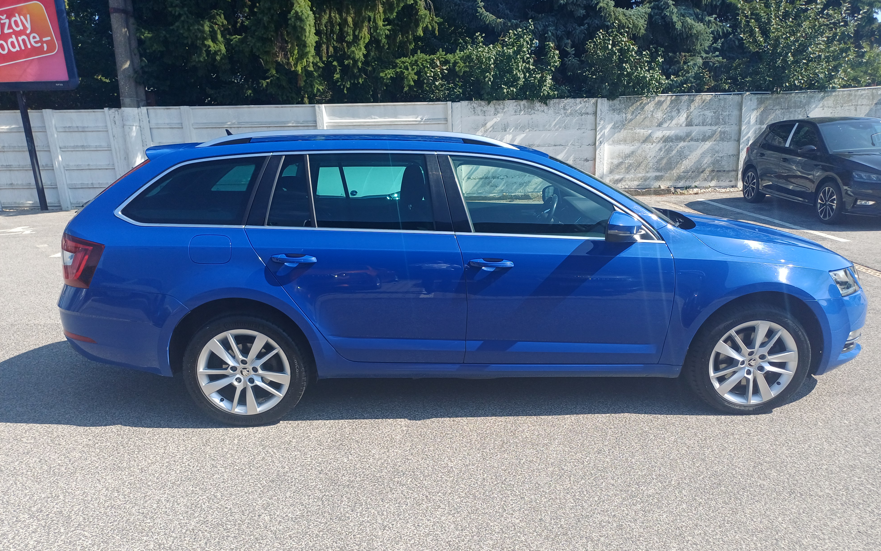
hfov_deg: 68.4
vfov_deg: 45.8
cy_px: 331
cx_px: 447
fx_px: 648
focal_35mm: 27
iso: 50
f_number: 1.8
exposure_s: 1/650
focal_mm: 4.65
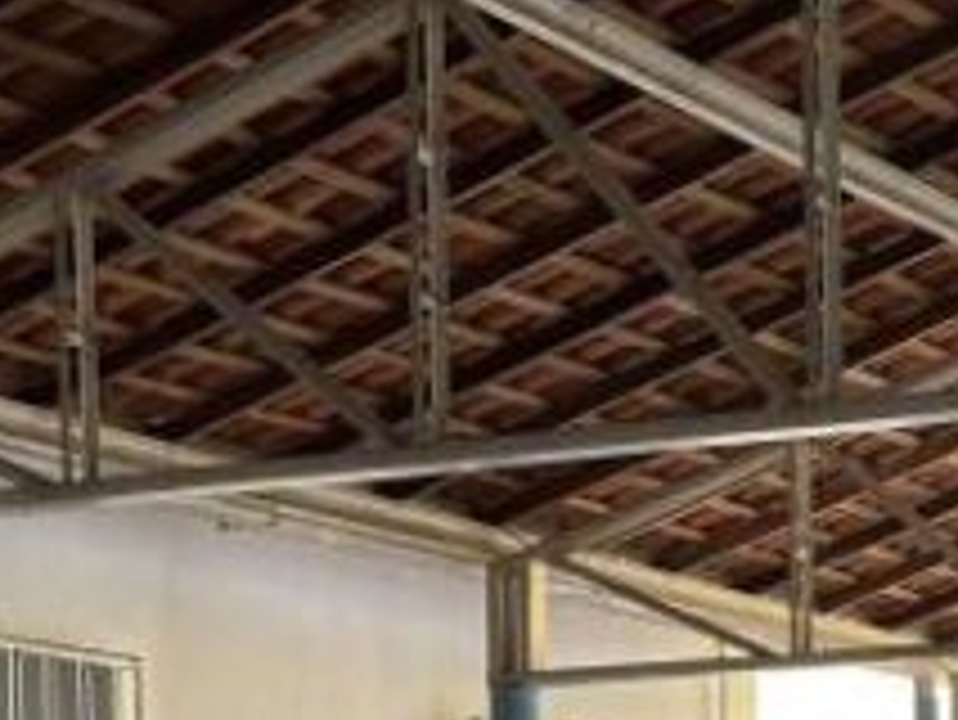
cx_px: 913
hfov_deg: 15.5
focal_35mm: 125
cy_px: 1498
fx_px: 3461
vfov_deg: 10.7
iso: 50
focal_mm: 5.96
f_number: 1.6
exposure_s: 1/60
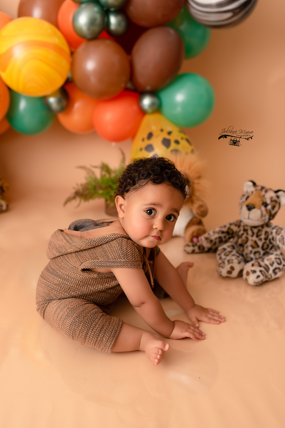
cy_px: 214
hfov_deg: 37.9
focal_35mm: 35
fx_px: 415
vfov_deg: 54.4
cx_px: 142
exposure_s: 1/200
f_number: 2.5
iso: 100
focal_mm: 35
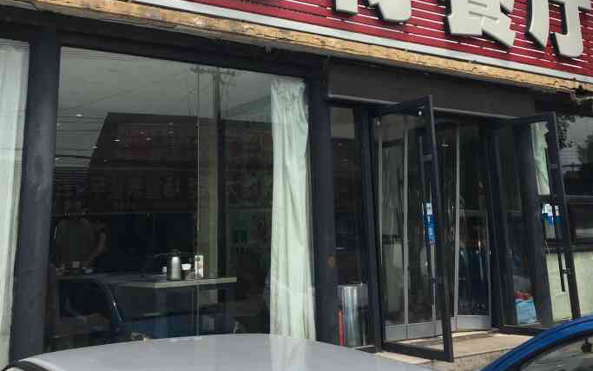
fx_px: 679
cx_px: 290
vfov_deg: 29.9
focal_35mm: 42
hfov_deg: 47.2
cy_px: 76
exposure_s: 1/1603
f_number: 2.2
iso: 25
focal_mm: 4.15
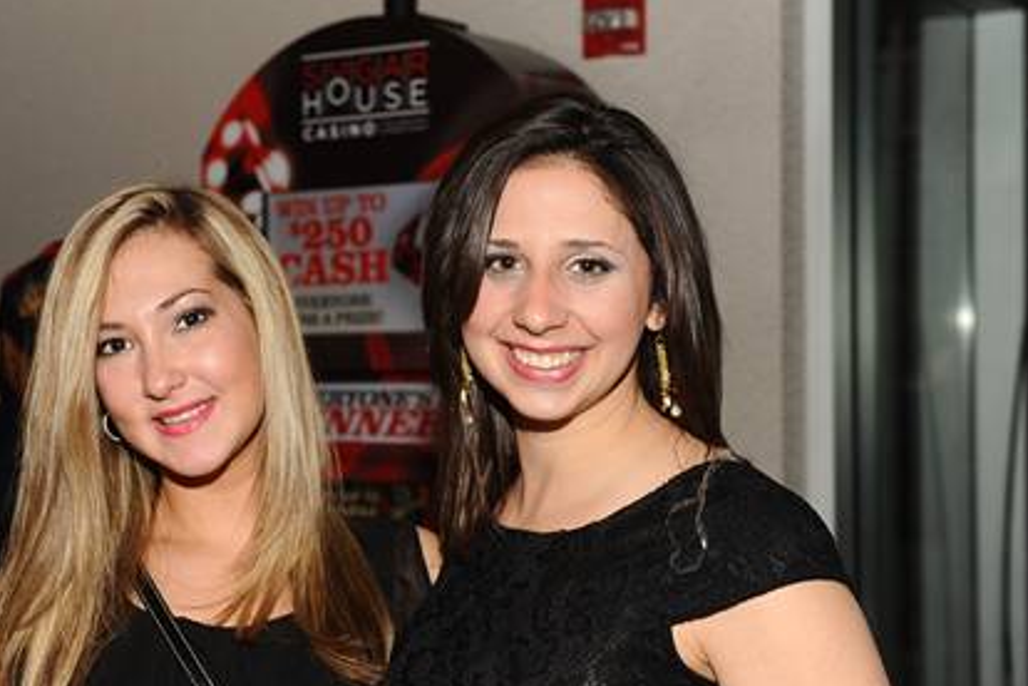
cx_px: 397
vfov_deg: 18.7
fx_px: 2084
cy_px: 370
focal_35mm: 73
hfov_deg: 27.6
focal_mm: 55
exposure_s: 1/250
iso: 1100
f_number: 5.6
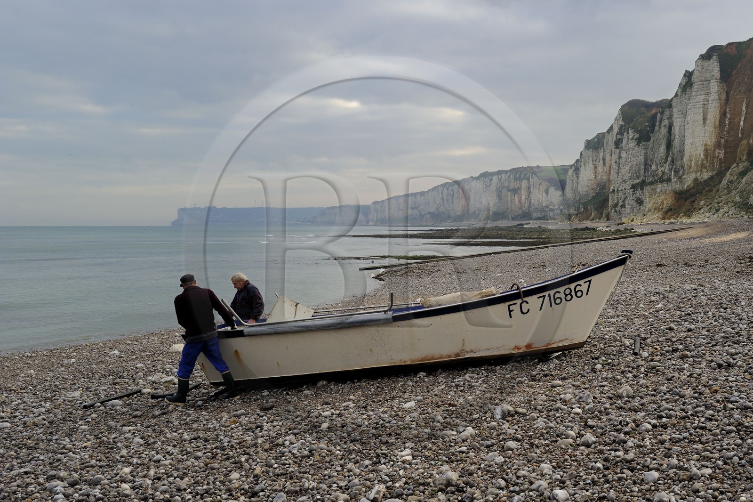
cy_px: 251
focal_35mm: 38
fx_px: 795
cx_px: 376
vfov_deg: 35.0
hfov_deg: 50.7
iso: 400
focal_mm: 38
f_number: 10
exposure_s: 1/160
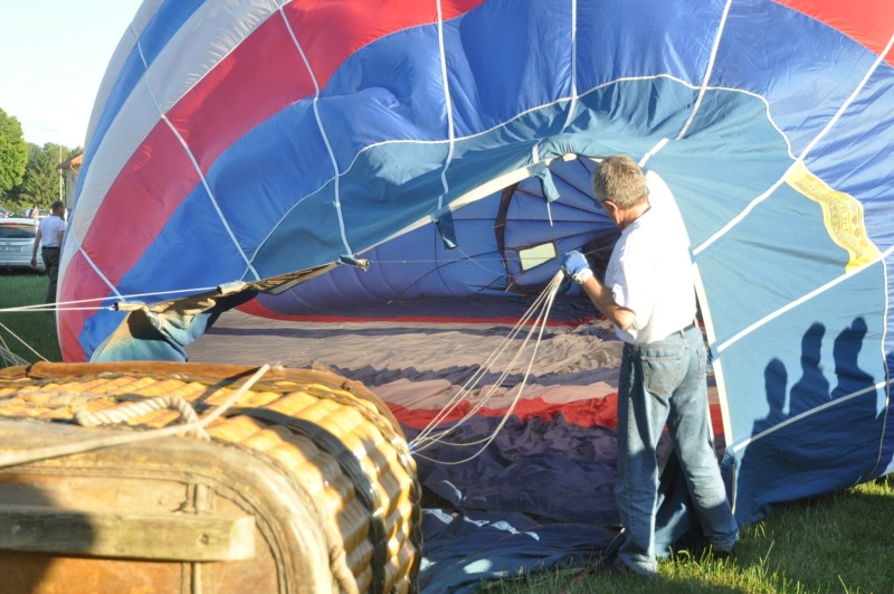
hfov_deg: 41.2
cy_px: 297
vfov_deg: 28.0
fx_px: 1190
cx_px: 447
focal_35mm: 48
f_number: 4.5
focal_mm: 32
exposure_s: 1/1000
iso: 800
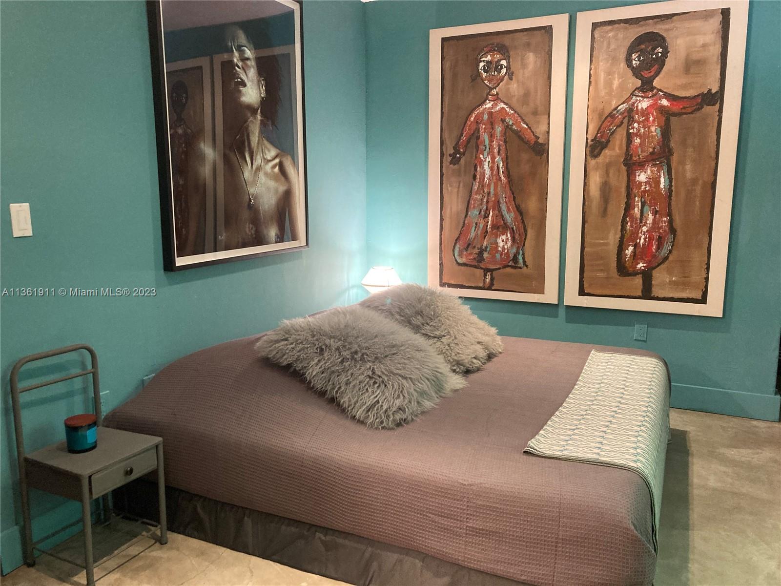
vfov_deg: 49.7
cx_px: 390
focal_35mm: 28
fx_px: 632
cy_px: 293
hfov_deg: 63.4
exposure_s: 1/30
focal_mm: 3.99
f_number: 1.8
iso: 320
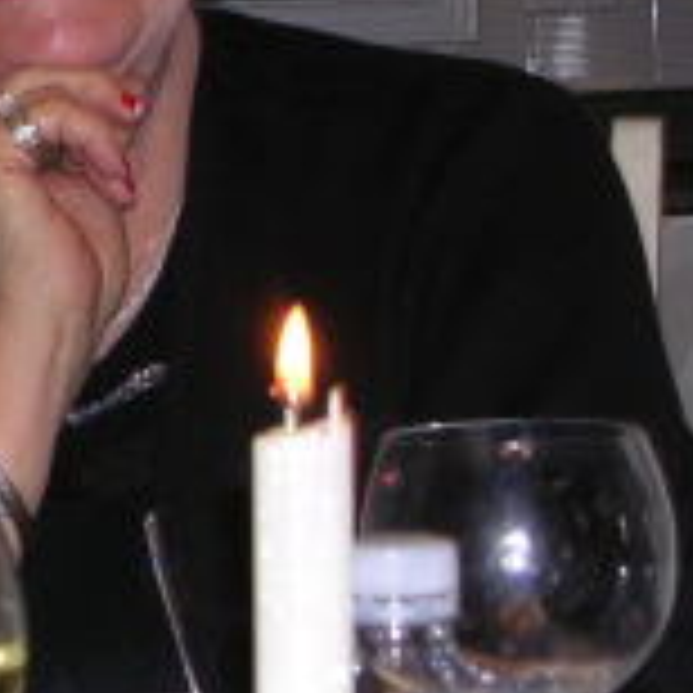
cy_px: 164
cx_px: -18
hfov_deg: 8.9
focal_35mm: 196
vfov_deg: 8.9
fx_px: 4439
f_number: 3.9
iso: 76
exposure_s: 1/60.1
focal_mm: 11.5
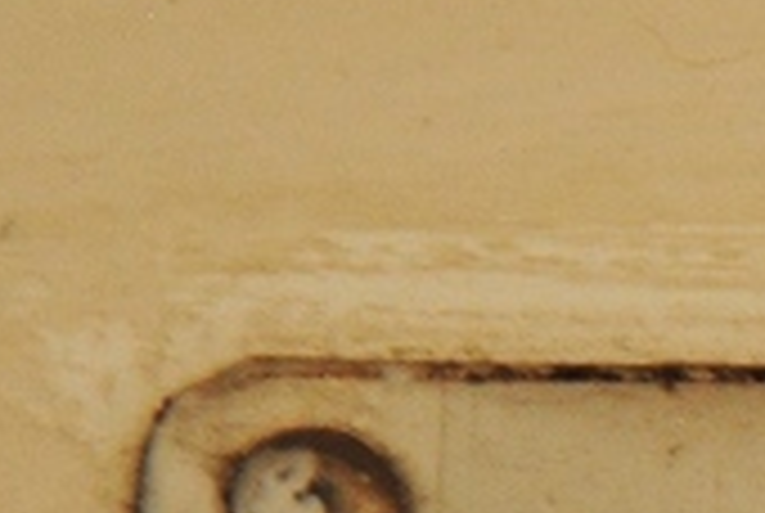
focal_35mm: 1038
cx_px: 2205
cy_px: 1528
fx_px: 22096
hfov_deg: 2.0
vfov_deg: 1.3
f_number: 5.6
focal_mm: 98
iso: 200
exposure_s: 1/125
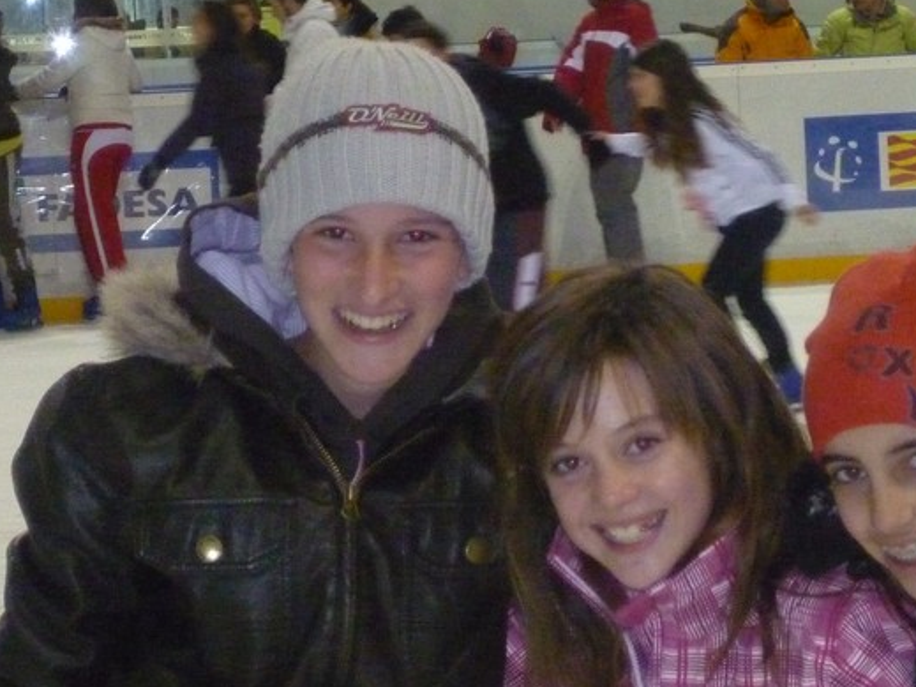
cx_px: 574
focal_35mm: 221
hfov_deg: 9.0
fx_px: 5847
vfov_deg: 6.7
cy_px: 556
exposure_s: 1/50
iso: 1000
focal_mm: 19.9
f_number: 5.8
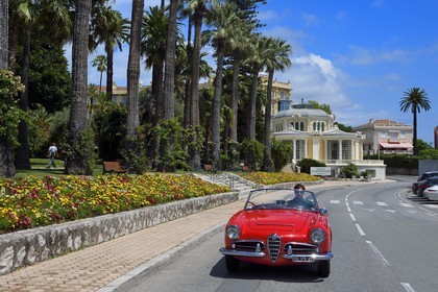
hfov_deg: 50.7
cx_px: 219
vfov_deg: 35.1
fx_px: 462
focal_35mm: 38
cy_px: 146
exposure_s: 1/1000
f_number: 13
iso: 400
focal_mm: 38
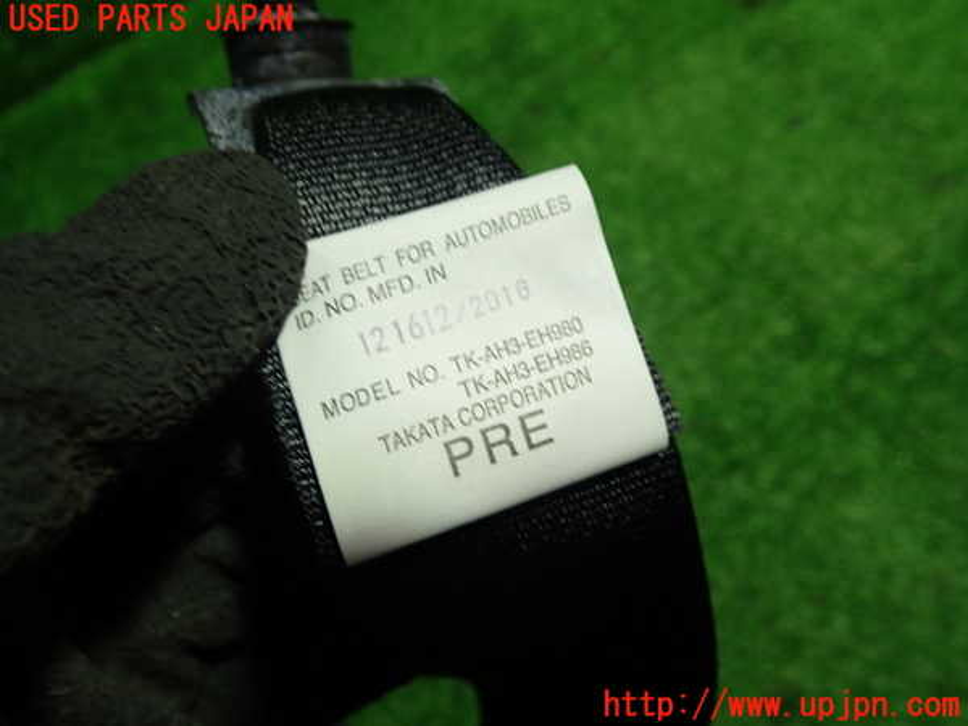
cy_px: 363
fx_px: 839
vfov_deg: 46.8
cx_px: 484
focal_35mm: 30
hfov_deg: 60.0
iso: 200
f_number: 2.3
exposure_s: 1/60
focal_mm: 5.4
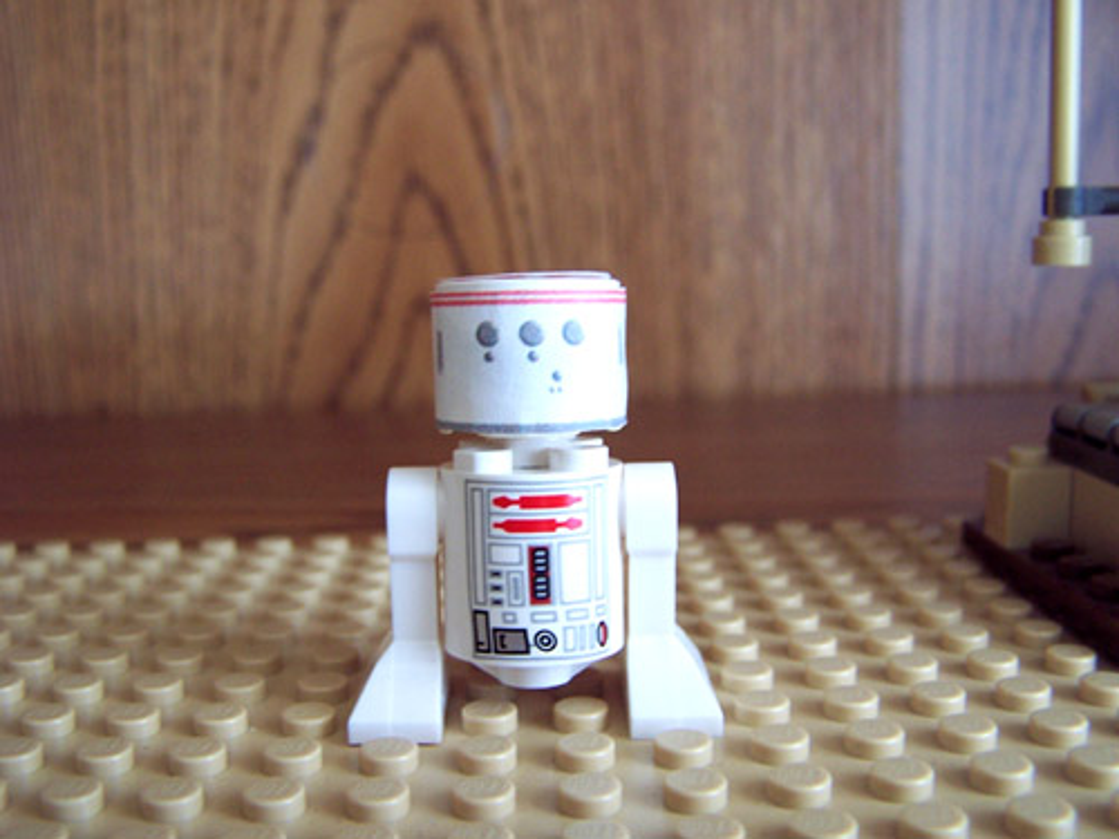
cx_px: 560
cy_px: 420
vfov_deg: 37.7
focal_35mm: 38
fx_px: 1228
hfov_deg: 49.0
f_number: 2.8
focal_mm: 6.3
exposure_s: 1/10
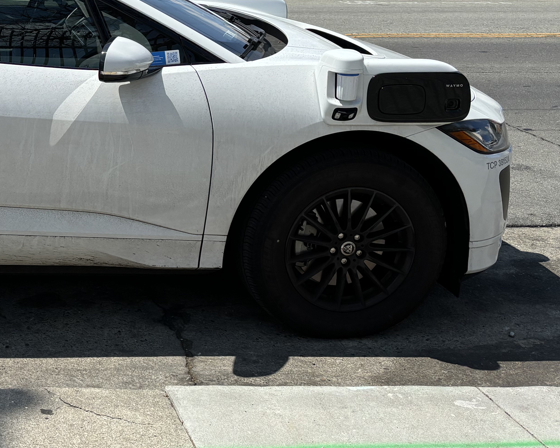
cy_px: 54
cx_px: -73
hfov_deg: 28.6
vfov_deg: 25.1
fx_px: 978
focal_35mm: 59
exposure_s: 1/4255
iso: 50
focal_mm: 5.96
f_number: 1.6
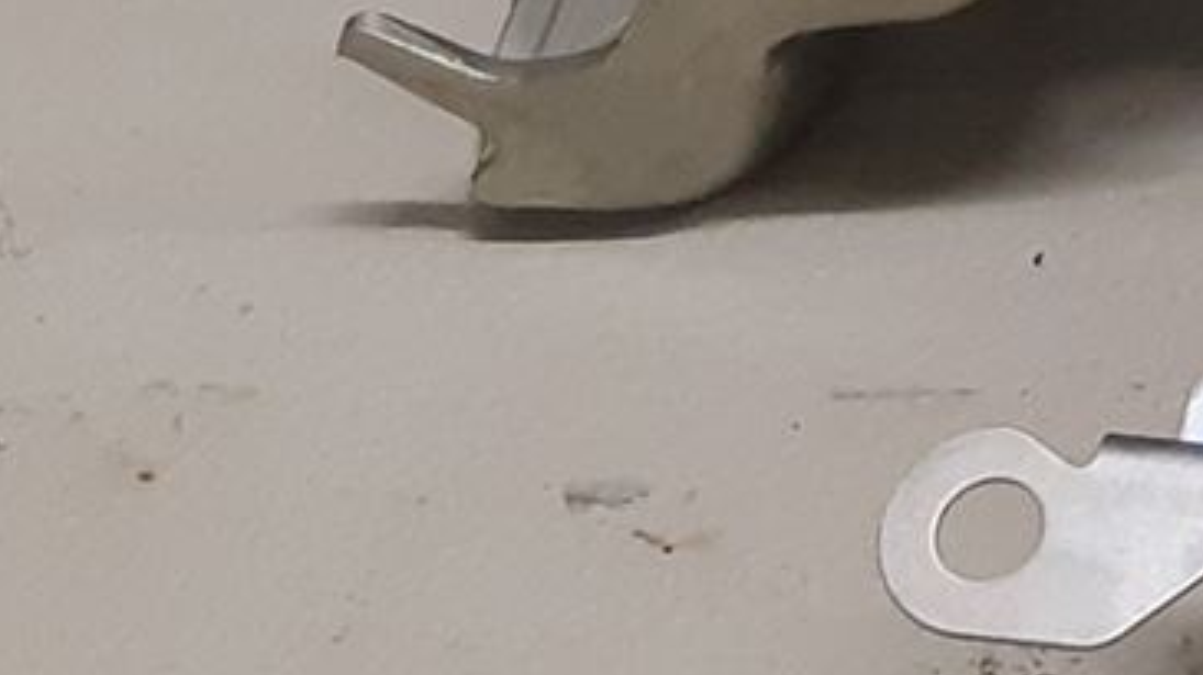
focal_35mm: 159
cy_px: -958
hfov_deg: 11.8
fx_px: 5070
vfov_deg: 7.2
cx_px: 2548
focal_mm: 3.93
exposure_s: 1/50
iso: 200
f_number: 1.7
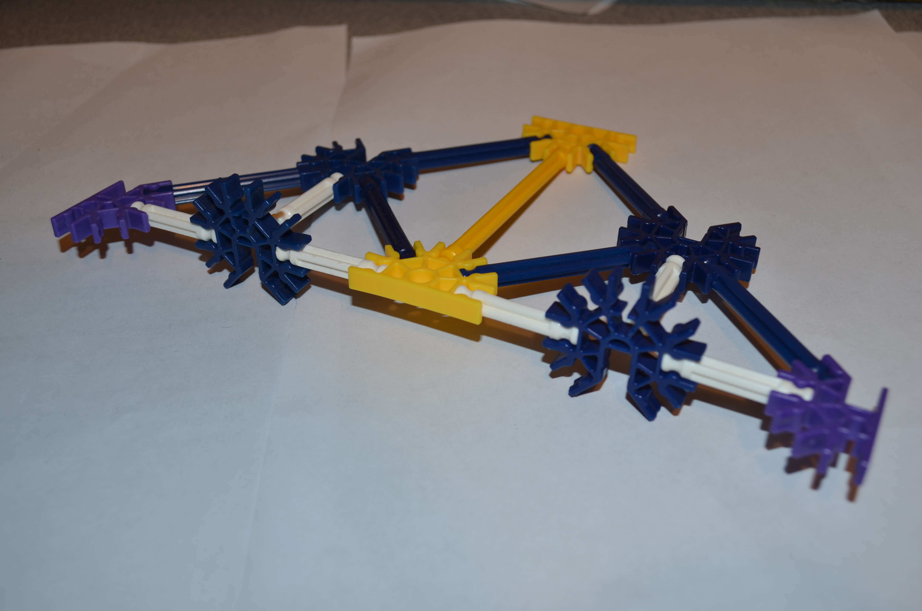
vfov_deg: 34.1
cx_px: 461
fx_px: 997
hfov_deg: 49.6
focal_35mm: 39
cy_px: 306
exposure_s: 1/30
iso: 200
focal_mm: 26
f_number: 5.6
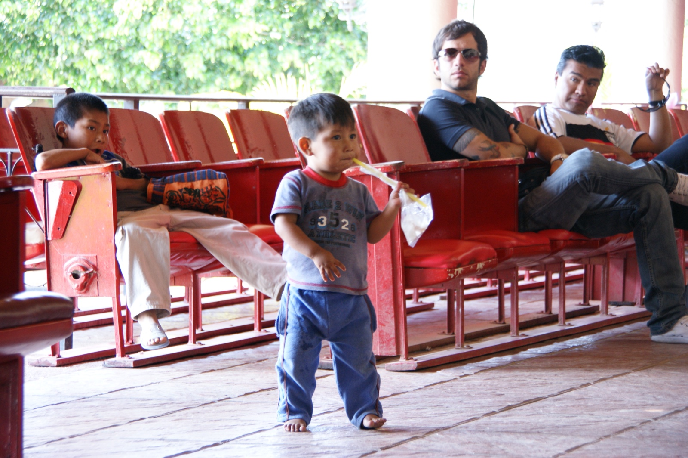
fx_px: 2435
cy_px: 229
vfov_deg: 10.7
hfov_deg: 16.1
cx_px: 344
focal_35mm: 128
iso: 400
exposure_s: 1/40
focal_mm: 85
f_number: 5.6
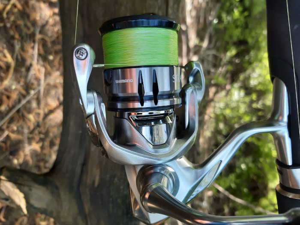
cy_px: 112
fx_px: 225
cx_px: 150
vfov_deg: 53.1
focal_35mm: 26
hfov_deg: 67.3
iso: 50
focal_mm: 3.92
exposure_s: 1/100
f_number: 1.7
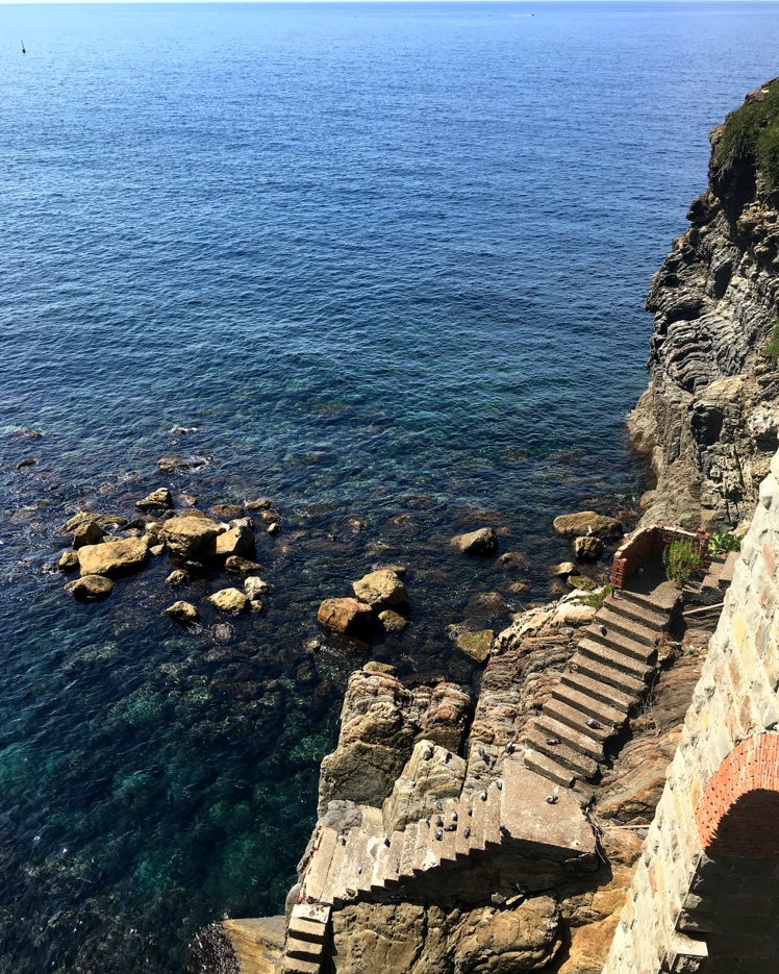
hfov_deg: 47.1
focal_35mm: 31
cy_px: 523
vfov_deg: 57.1
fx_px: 893
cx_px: 393
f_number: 2.2
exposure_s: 1/1026
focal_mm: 4.15
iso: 25
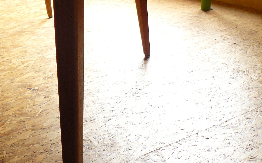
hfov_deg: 29.2
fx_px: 493
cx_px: 59
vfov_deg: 18.6
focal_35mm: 69
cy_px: 24
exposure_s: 1/25
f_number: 2.8
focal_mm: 6
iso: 100
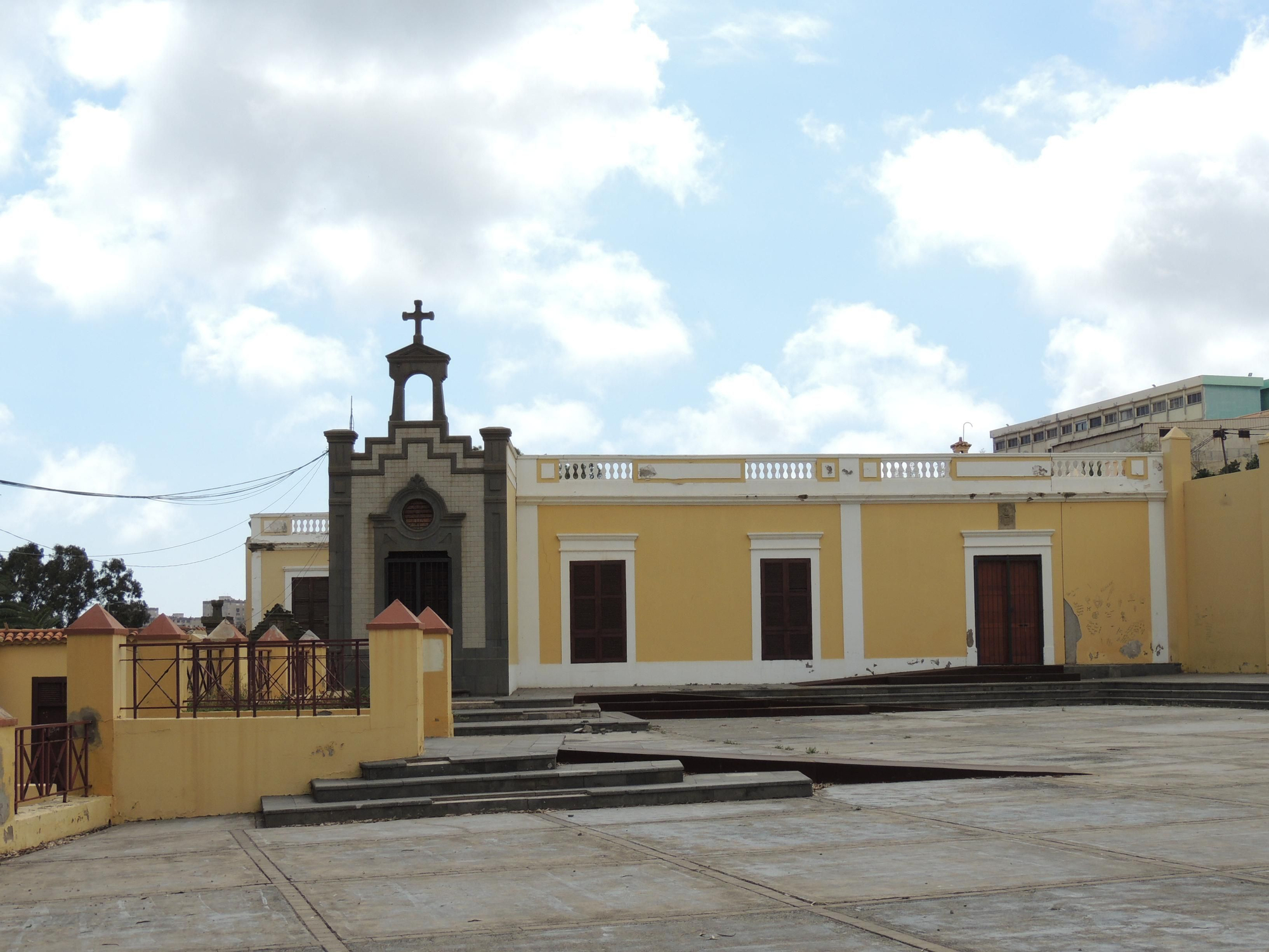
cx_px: 634
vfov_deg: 29.1
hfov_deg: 38.2
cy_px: 476
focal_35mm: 50
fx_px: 1833
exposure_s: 1/1000
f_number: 3.6
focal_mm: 8.9
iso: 100
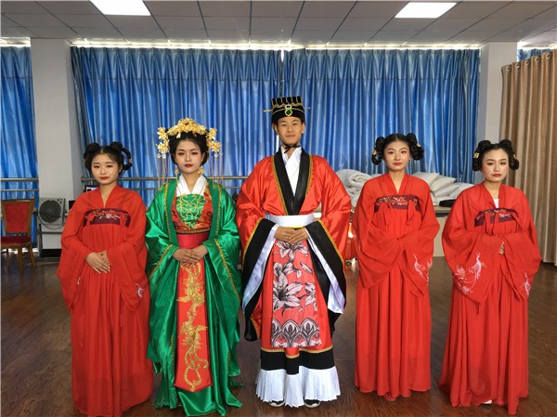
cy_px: 208
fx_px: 466
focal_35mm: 29
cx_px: 278
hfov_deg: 61.7
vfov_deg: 48.2
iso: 100
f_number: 2.2
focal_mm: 4.15
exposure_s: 1/33
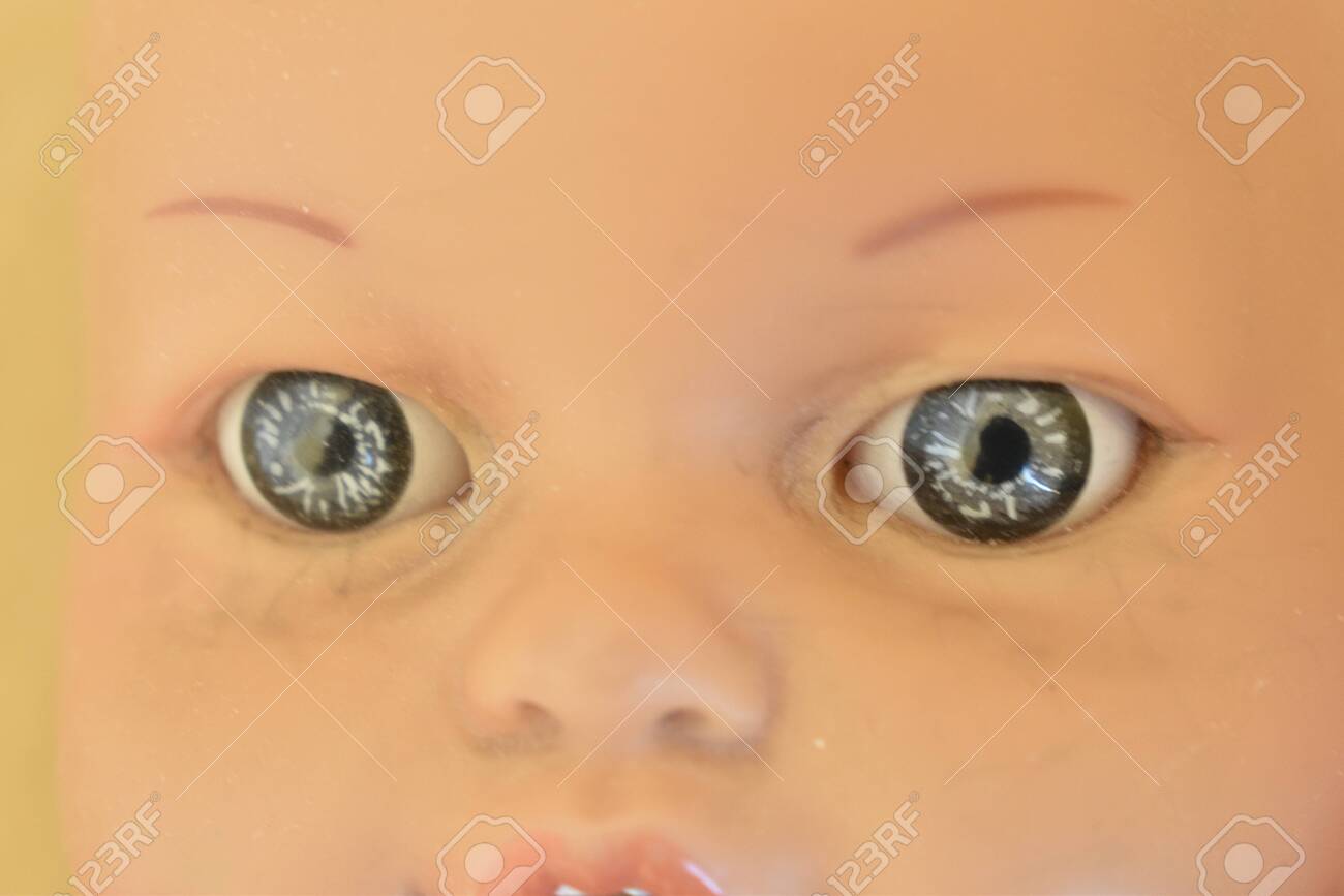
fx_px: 3080
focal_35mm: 82
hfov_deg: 24.6
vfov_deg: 16.6
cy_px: 448
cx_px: 672
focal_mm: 55
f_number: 8
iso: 800
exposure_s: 1/40
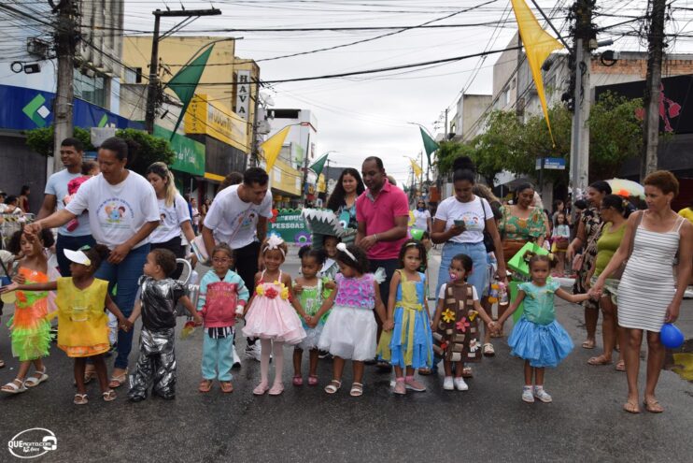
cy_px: 232
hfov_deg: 59.5
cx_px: 346
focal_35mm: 32
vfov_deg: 41.7
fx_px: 606
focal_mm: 21
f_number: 8
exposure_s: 1/200
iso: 100
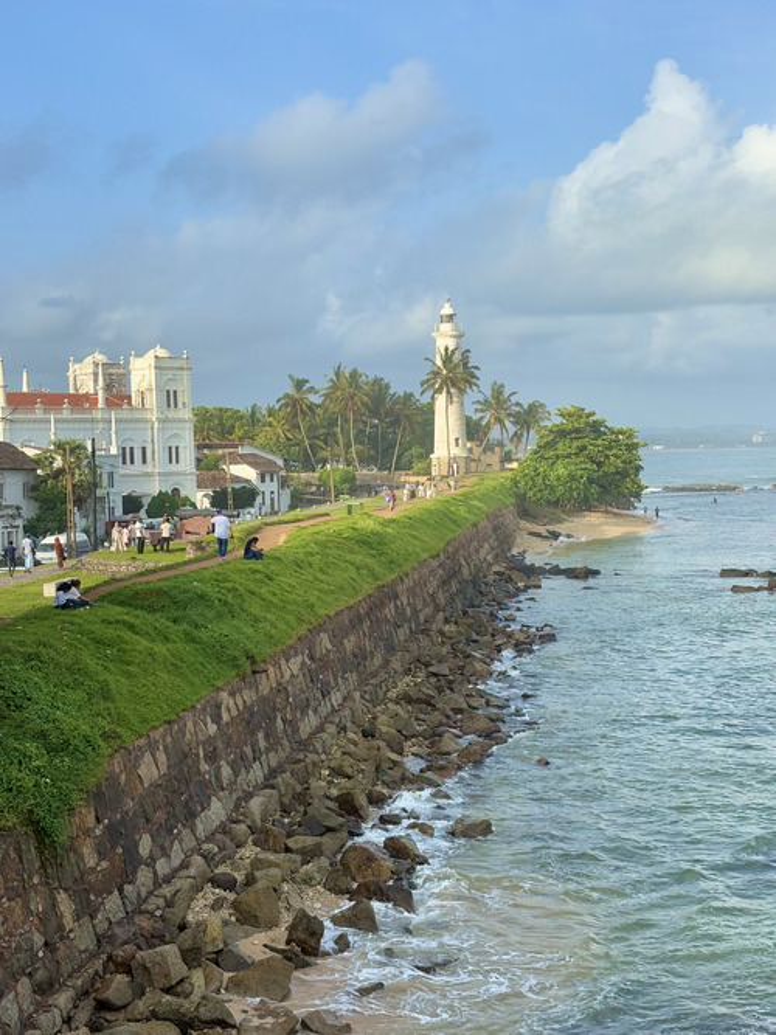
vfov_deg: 36.8
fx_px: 1555
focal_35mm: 52
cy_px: 518
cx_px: 388
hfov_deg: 28.0
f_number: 1.6
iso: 40
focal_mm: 5.96
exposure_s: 1/1812
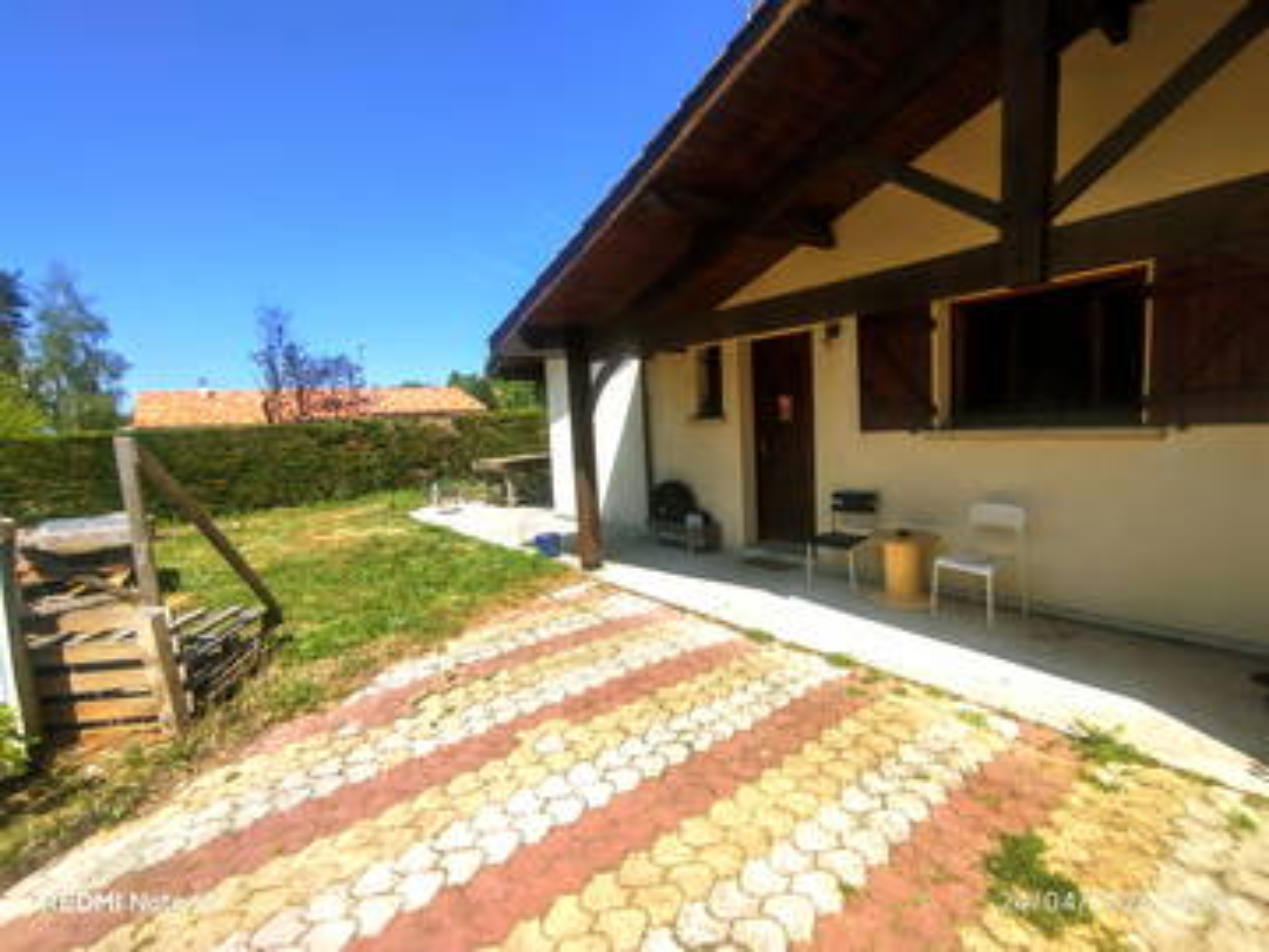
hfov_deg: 98.2
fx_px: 550
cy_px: 476
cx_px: 634
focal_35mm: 15
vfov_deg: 81.7
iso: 50
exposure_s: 1/1361
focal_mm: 1.65
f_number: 2.2
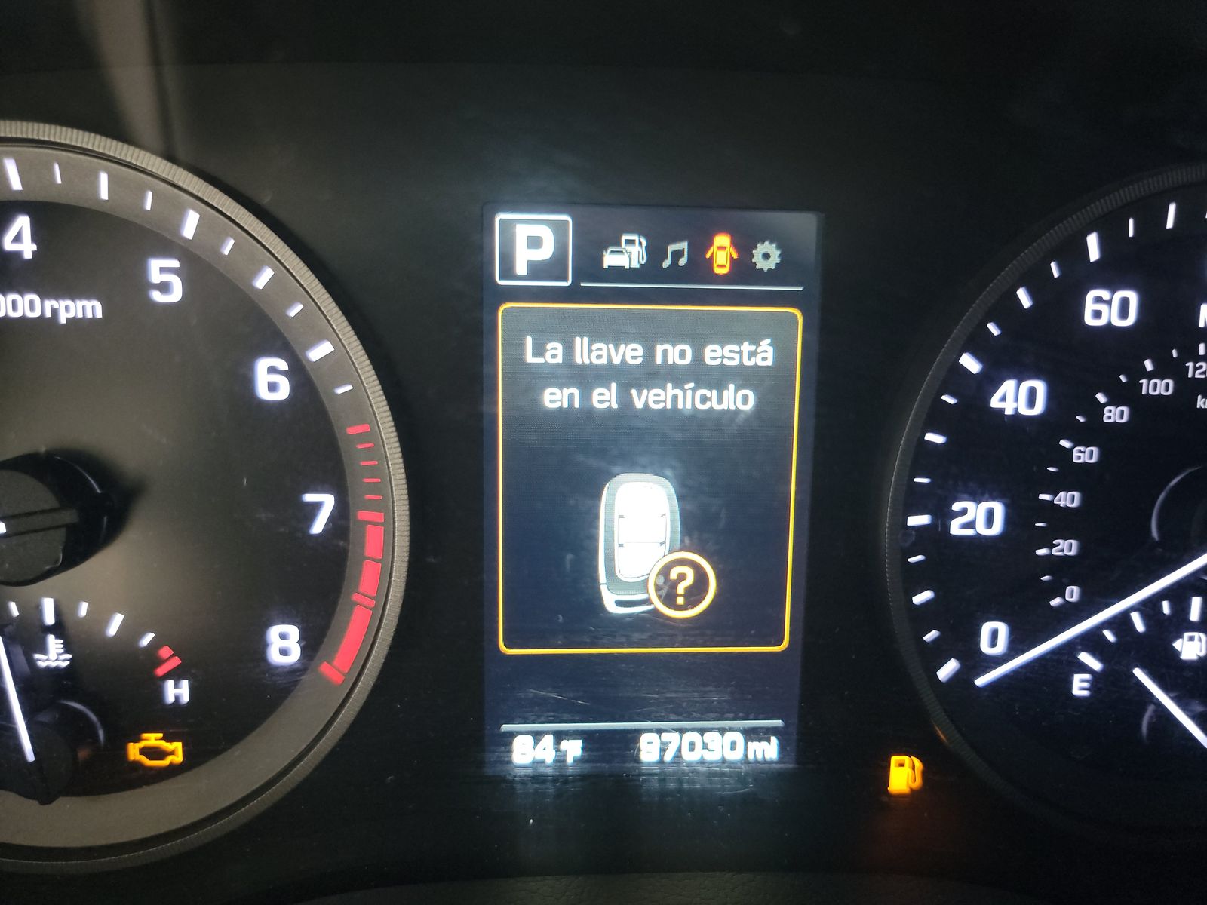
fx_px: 837
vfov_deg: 56.8
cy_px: 452
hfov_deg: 71.6
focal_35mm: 24
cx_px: 604
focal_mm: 6.7
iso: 806
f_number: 1.8
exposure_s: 1/17
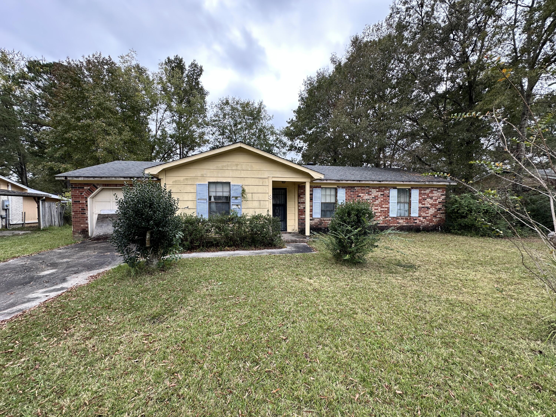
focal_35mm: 14
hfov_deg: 102.1
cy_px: 208
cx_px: 278
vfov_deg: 85.7
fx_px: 225
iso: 40
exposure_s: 1/208
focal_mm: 2.22
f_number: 2.2
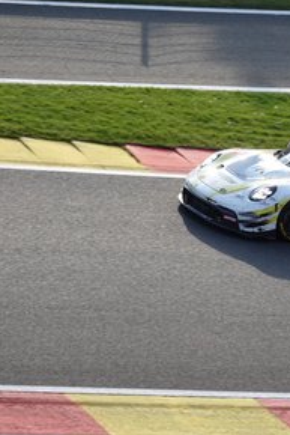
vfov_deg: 4.6
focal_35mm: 450
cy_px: 212
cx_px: 216
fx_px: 5431
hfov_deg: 3.1
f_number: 4
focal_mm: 105.83
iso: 320
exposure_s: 1/800
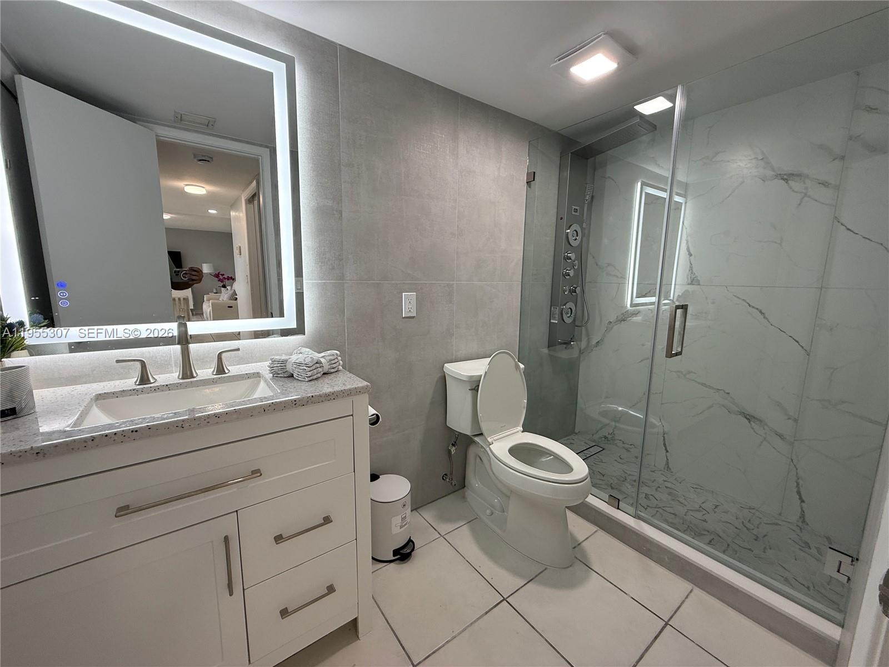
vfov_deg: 85.7
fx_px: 360
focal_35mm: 14
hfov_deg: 102.1
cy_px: 334
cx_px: 444
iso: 125
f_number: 2.2
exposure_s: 1/120
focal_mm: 2.22
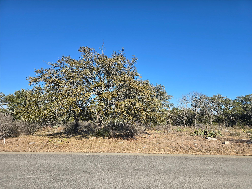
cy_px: 94
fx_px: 167
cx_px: 126
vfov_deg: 58.9
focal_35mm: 23
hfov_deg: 73.9
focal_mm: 6.3
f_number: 1.7
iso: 12
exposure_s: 1/843
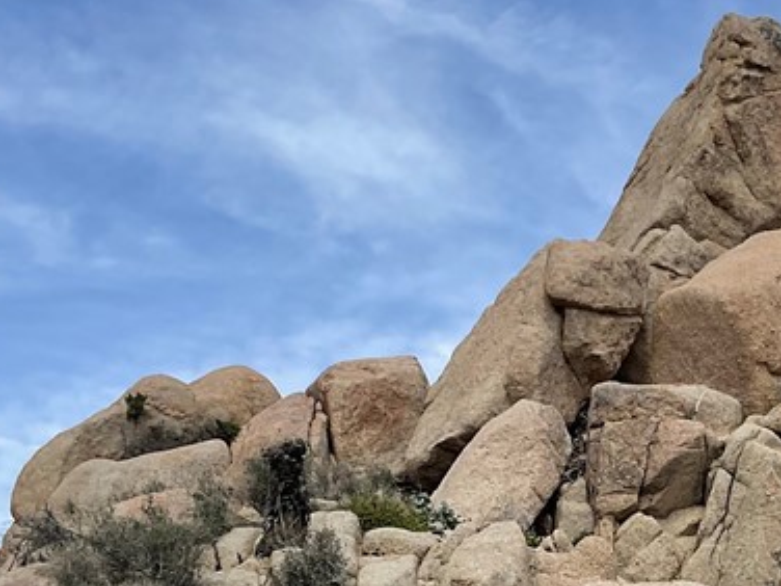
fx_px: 1782
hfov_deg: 24.3
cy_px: 528
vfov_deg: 18.4
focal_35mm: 79
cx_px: 638
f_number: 1.8
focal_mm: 3
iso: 16
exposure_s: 1/1534
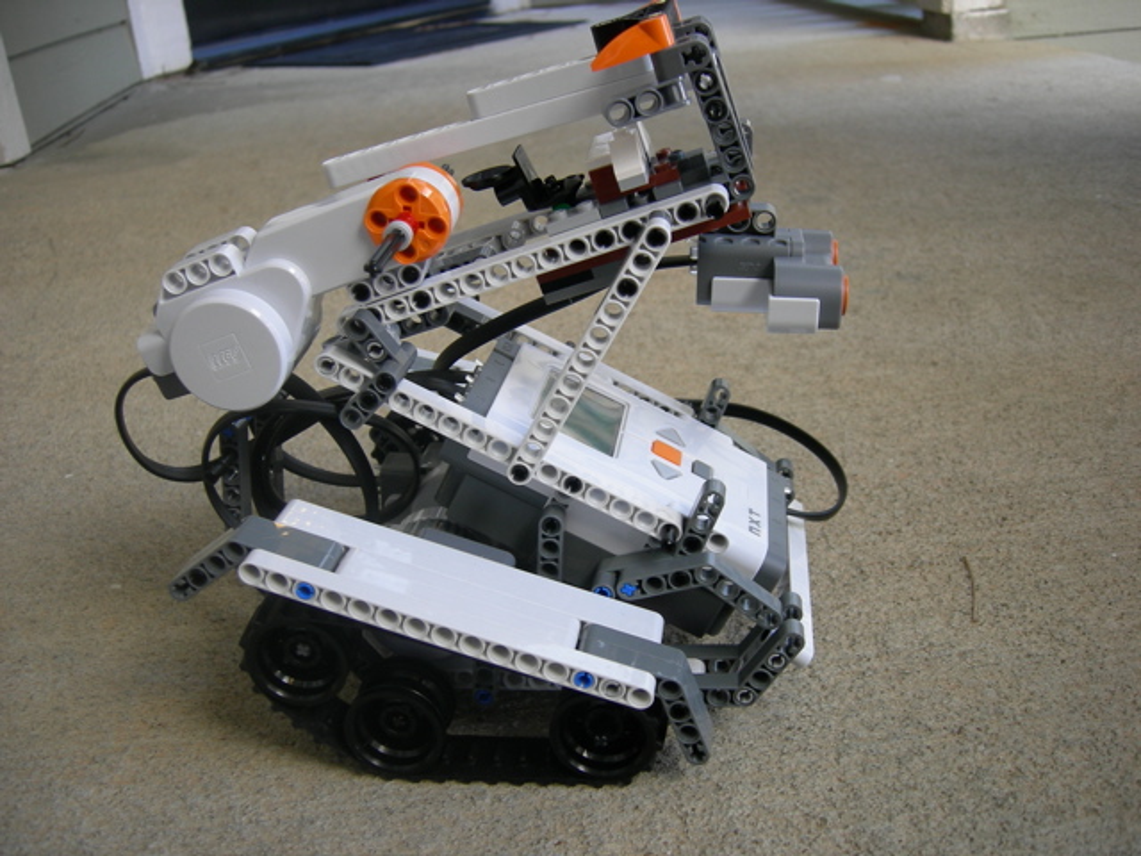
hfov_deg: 51.4
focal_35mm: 36
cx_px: 570
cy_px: 428
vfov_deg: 39.7
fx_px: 1187
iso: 64
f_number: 2.7
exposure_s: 1/26.1
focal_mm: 7.5
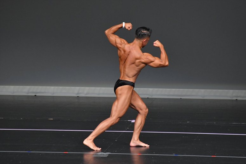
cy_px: 82
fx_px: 2561
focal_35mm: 375
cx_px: 123
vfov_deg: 3.7
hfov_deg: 5.5
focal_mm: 250
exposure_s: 1/400
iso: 4000
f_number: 5.6
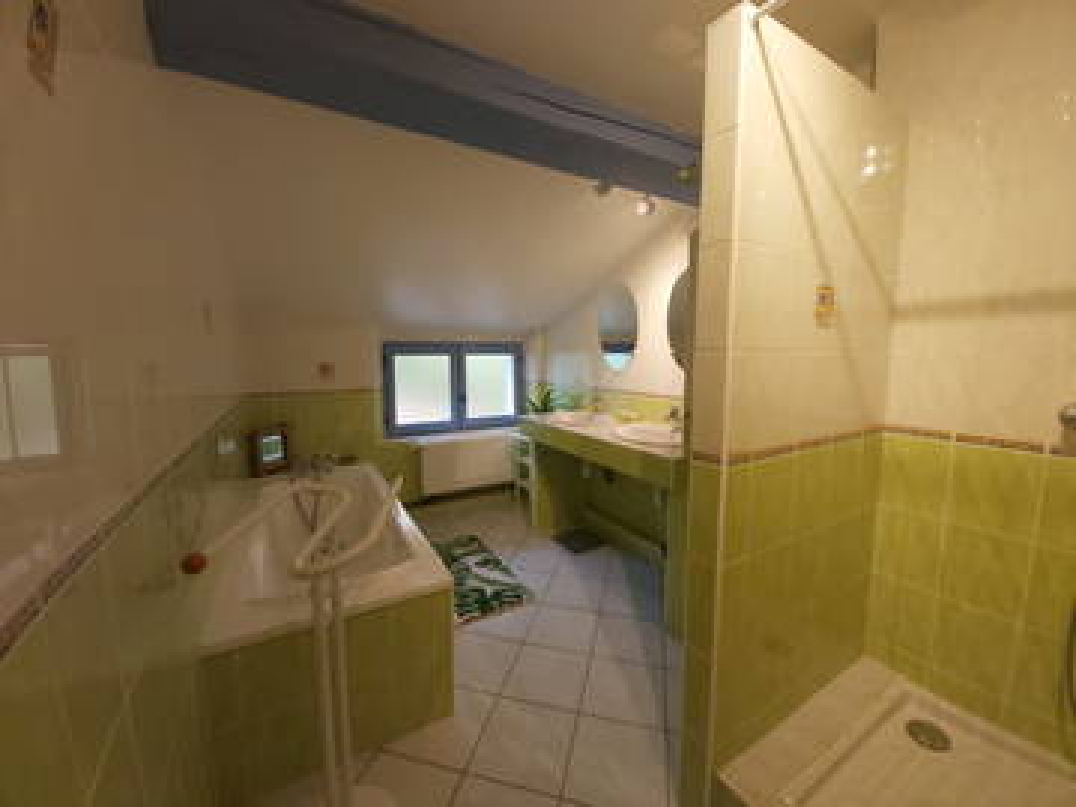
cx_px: 538
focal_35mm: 12
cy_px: 404
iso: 125
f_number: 2.2
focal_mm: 1.42
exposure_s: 1/60
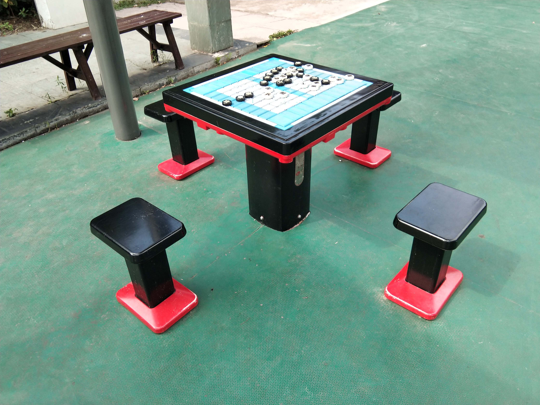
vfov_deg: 45.4
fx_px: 484
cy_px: 202
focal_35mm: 31
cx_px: 270
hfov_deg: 58.4
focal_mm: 3.69
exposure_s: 1/144
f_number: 2.2
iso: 50
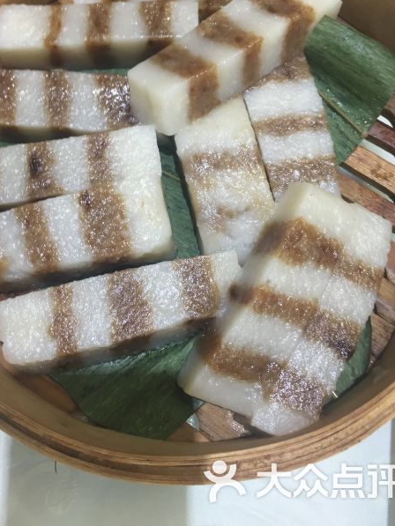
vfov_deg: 53.7
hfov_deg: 41.8
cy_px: 219
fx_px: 517
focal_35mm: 34
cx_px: 194
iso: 80
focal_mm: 4.15
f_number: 2.2
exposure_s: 1/33
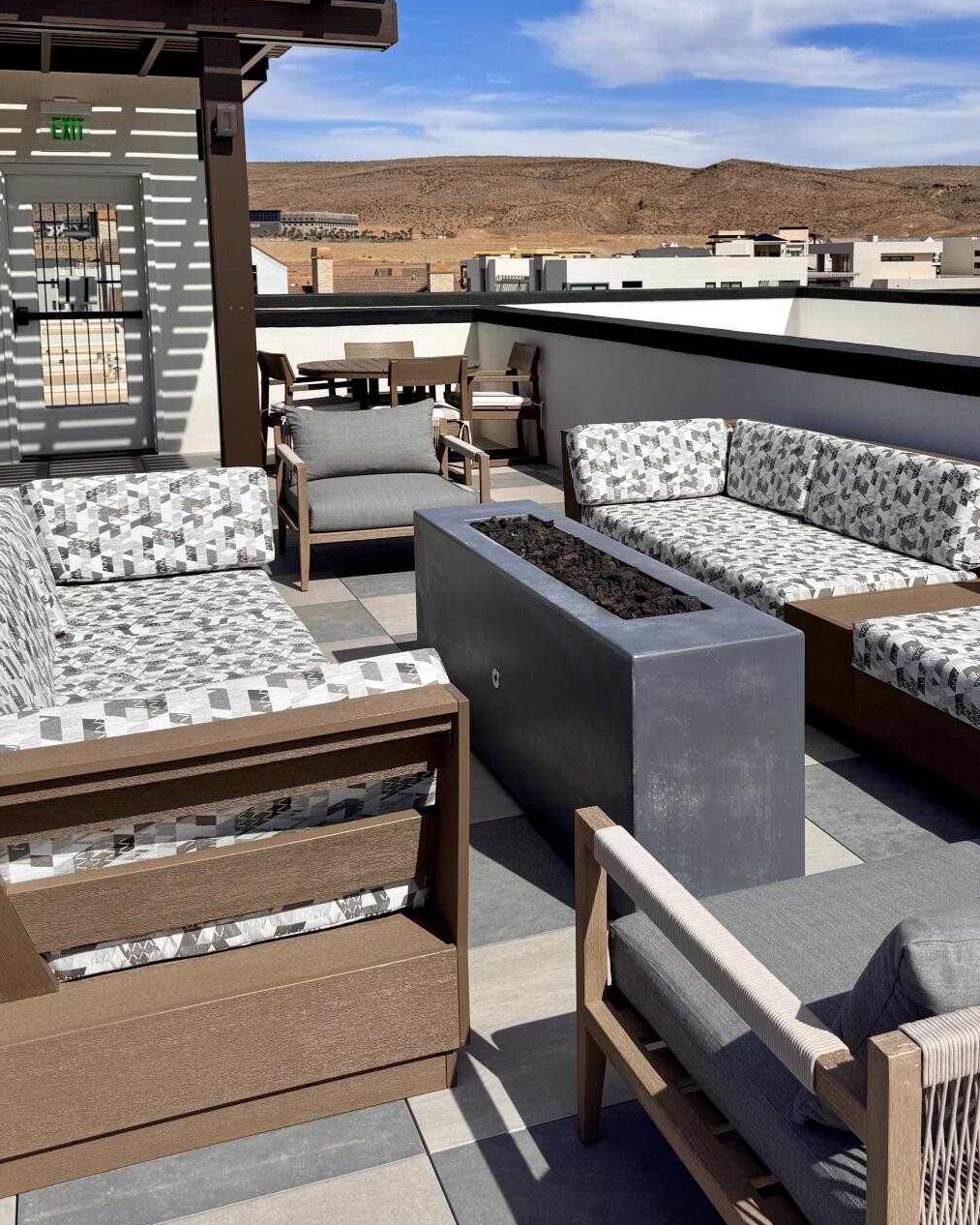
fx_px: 1341
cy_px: 433
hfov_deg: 39.8
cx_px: 626
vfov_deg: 48.4
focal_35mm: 37
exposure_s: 1/10417
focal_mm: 6.76
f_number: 1.78
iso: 80
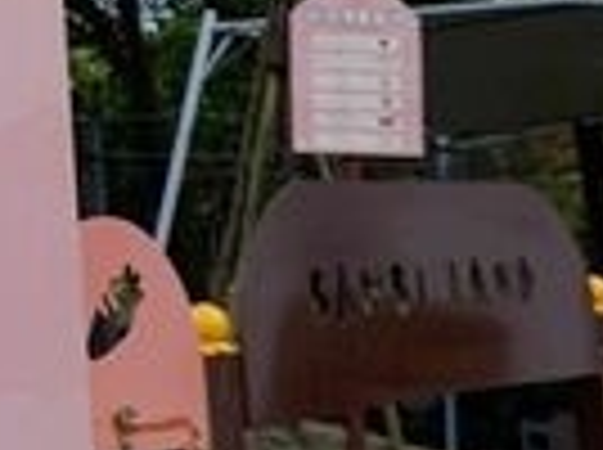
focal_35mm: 112
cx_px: -608
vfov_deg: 12.7
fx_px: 1948
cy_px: -137
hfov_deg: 14.5
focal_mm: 9
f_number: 3.2
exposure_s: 1/1000
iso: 125
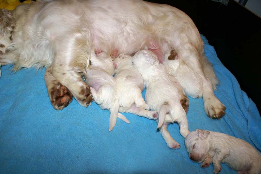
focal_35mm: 27
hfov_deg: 67.4
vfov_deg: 47.9
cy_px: 87
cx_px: 130
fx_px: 196
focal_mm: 18
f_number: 5.6
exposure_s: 1/60
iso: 400
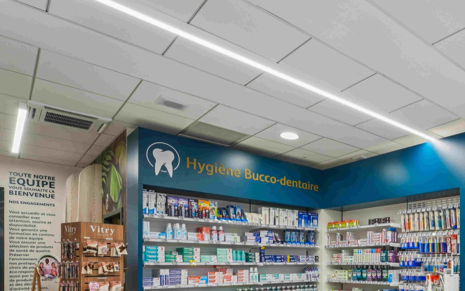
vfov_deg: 42.8
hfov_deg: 60.4
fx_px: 342
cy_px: 252
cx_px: 398
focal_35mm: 27
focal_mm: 14
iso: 200
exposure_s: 1/13
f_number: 11
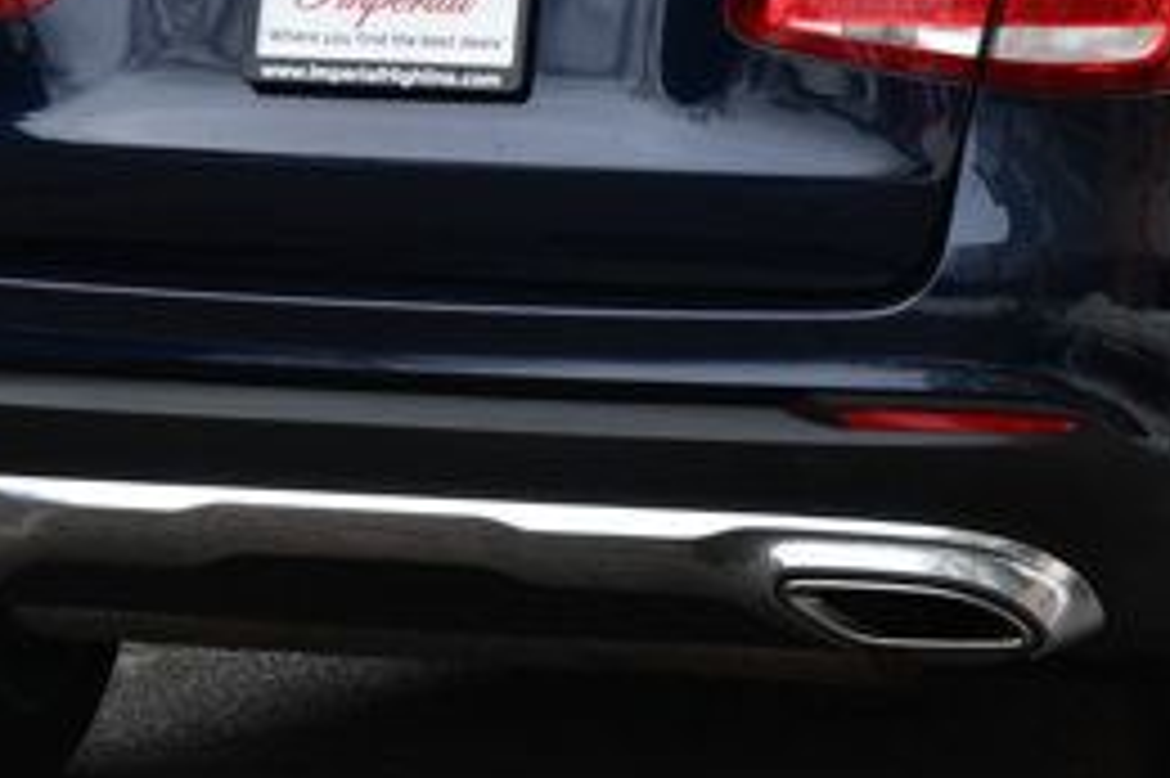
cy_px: 25
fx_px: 9841
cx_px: 778
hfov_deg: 6.8
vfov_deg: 4.5
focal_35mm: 303
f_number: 5.6
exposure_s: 1/250
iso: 200
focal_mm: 82
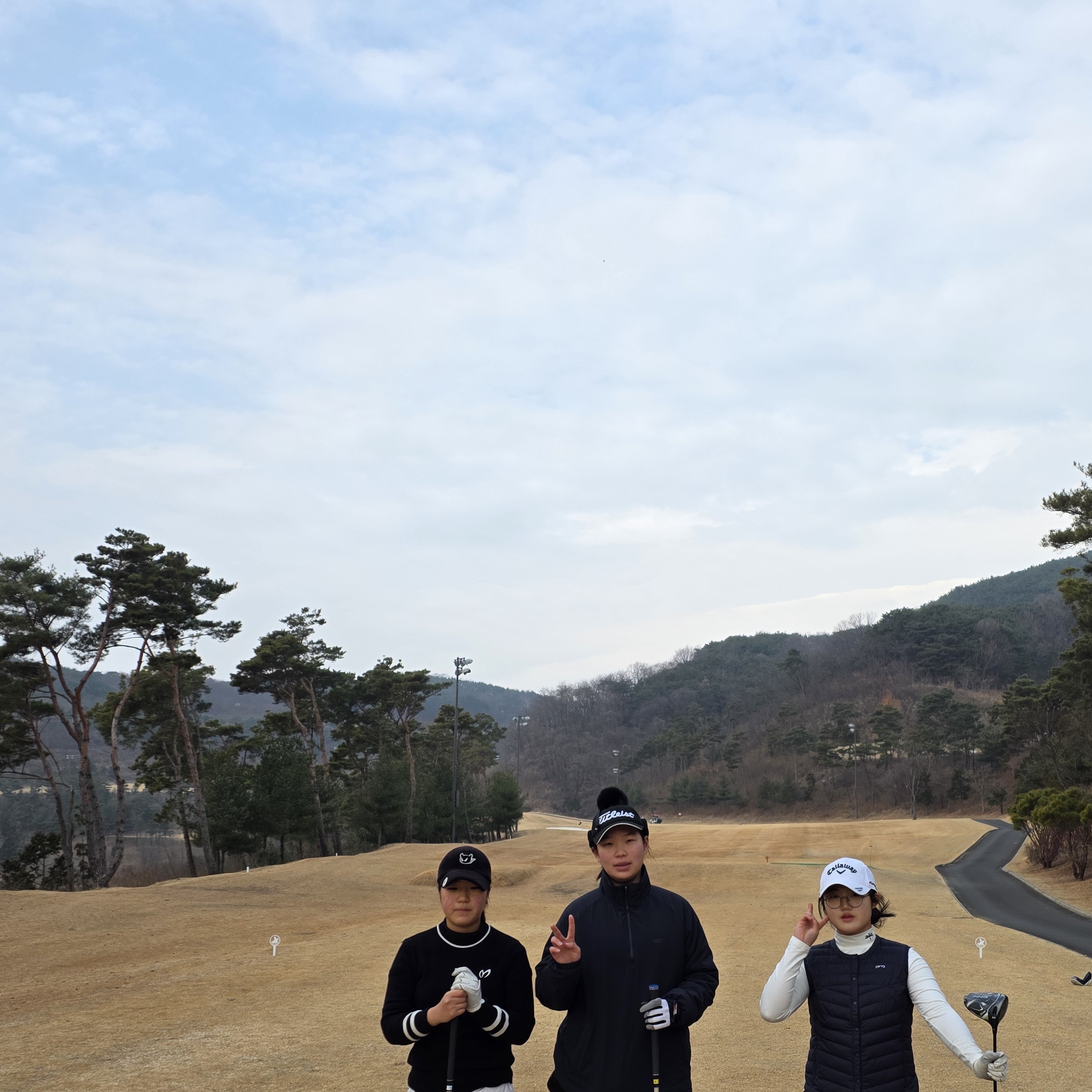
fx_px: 1392
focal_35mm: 39
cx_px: 676
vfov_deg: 42.4
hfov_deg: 42.5
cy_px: 705
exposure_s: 1/2417
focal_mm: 6.25
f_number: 1.7
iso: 80
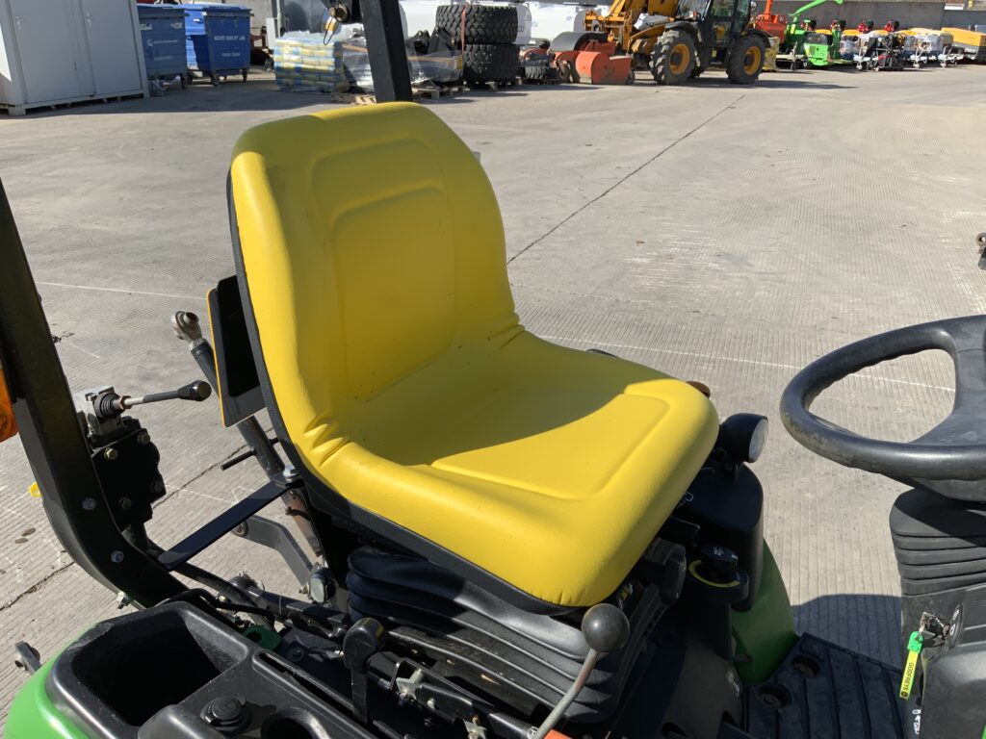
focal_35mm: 29
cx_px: 493
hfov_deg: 61.7
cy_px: 370
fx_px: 826
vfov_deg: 48.2
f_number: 1.8
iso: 16
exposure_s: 1/1848
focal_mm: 3
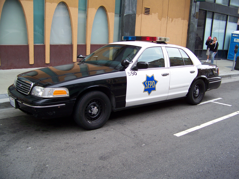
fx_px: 249
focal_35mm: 36
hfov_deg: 51.4
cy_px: 90
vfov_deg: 39.7
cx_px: 120
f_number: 2.8
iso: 64
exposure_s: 1/250
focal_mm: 5.85
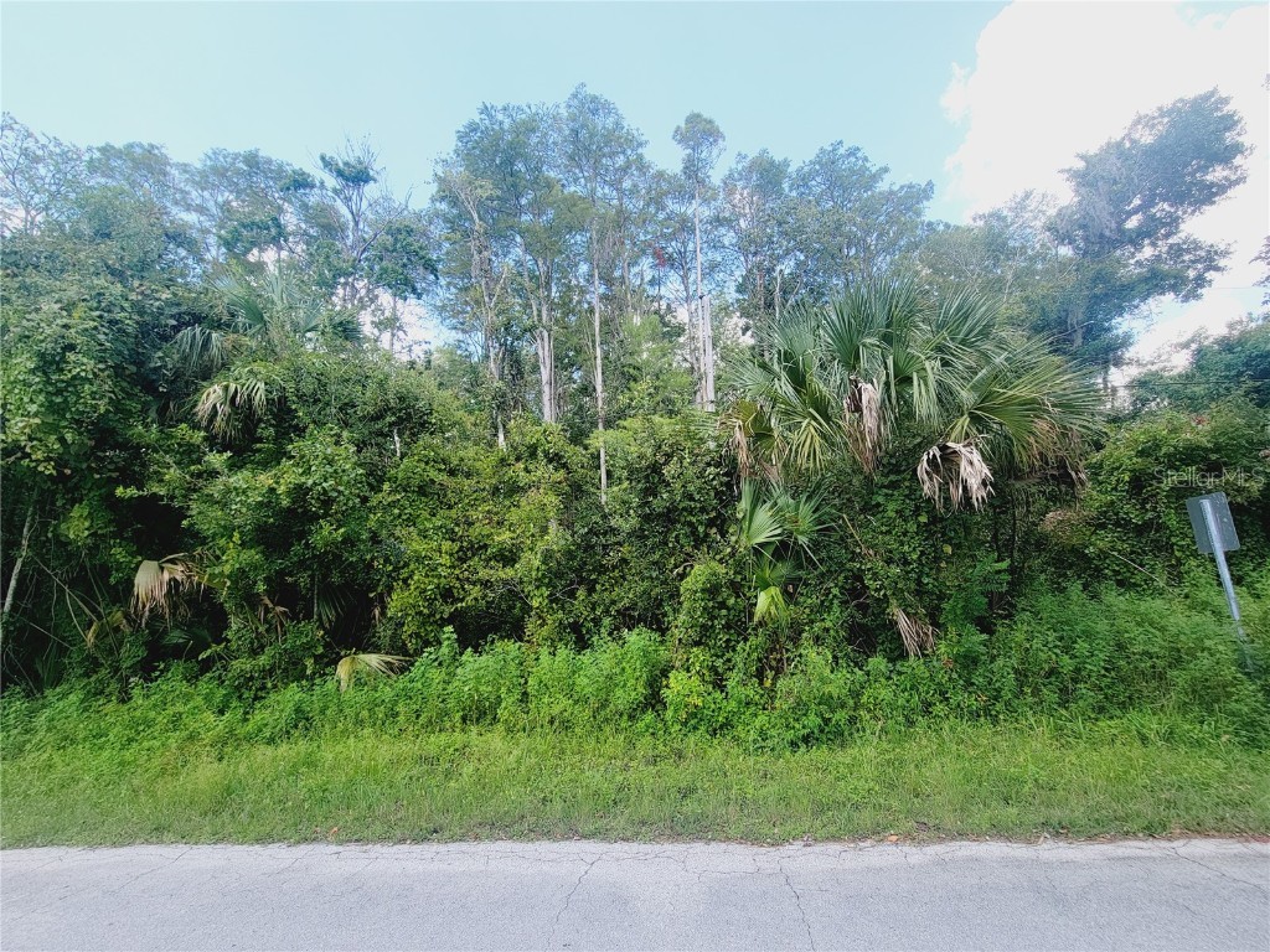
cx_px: 635
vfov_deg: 89.9
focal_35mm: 13
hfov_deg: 106.2
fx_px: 477
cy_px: 476
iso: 50
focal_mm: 2.2
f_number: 2.2
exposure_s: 1/476
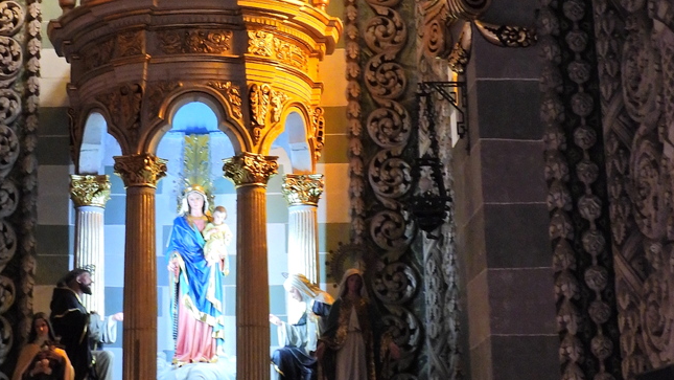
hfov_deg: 22.8
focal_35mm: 93
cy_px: 33
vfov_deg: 12.9
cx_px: 214
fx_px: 1662
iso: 400
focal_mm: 7.7
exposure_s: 1/20
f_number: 3.2
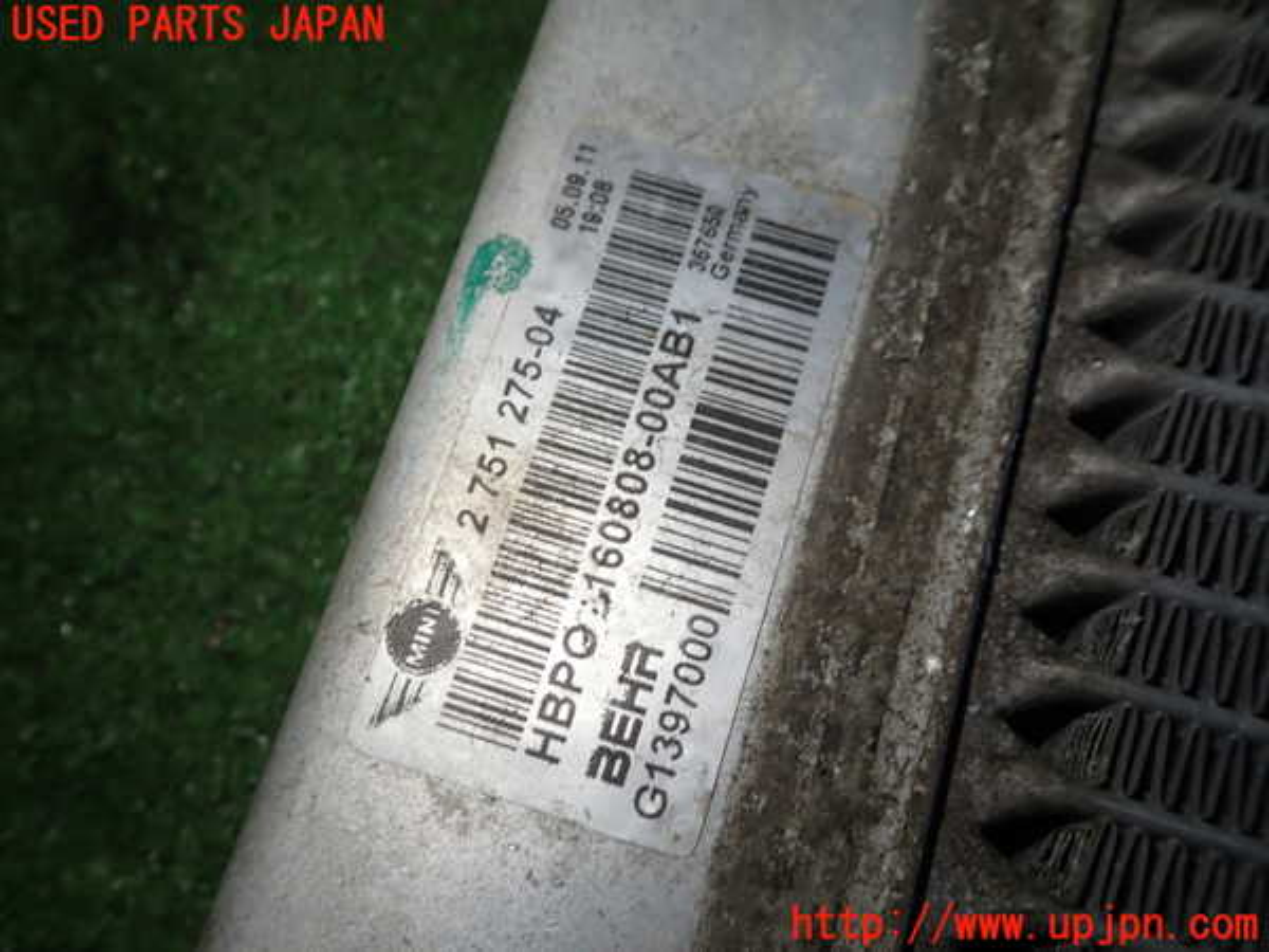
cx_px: 634
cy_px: 476
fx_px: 1100
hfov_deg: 60.0
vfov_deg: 46.8
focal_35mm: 30
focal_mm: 5.4
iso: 100
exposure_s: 1/80
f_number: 2.3
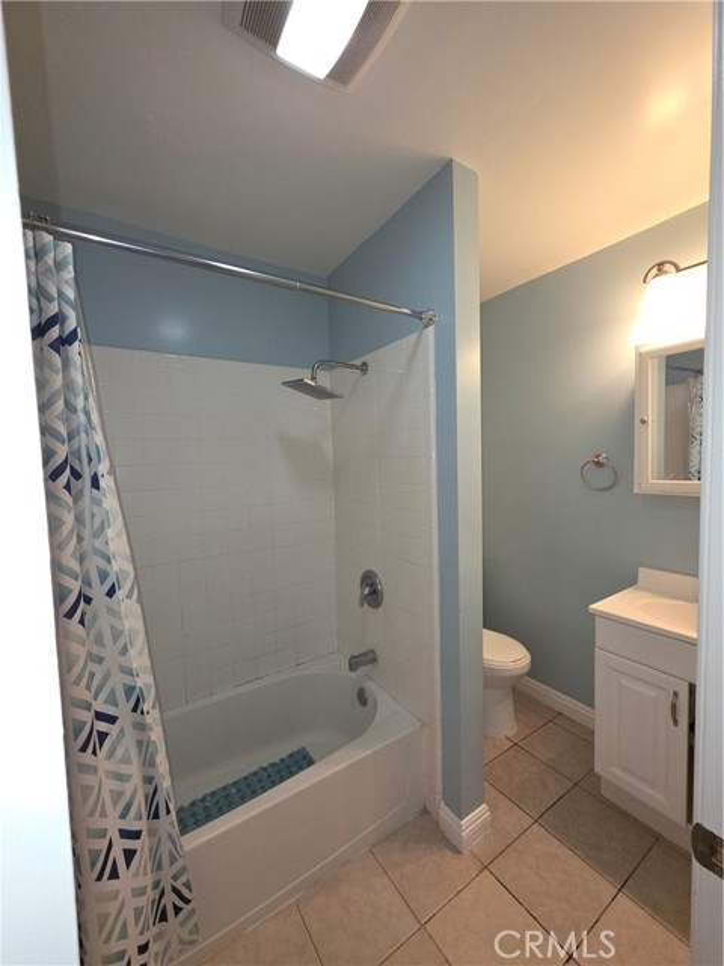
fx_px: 363
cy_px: 483
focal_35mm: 13
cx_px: 362
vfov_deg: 106.2
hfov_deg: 89.9
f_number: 1.9
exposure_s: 1/60
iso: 125
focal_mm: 2.2
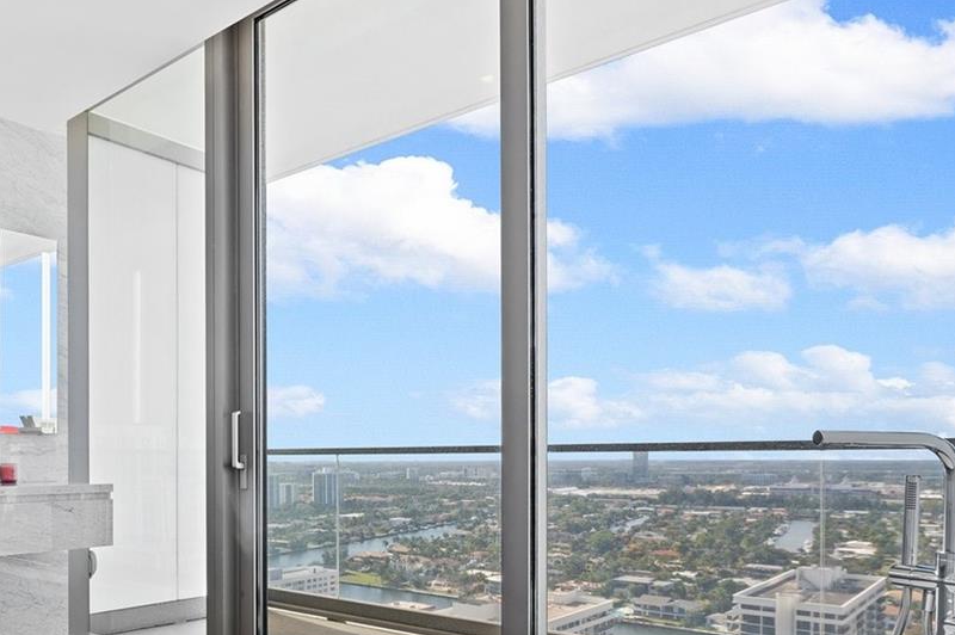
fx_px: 795
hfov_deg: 54.0
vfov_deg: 41.8
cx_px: 94
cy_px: 498
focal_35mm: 30
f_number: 8
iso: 200
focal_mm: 15
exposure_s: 1/25
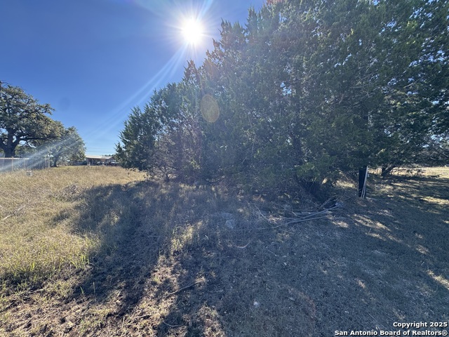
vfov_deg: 85.7
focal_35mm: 14
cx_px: 224
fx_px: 182
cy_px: 168
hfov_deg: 102.1
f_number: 2.2
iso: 40
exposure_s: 1/727
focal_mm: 2.22
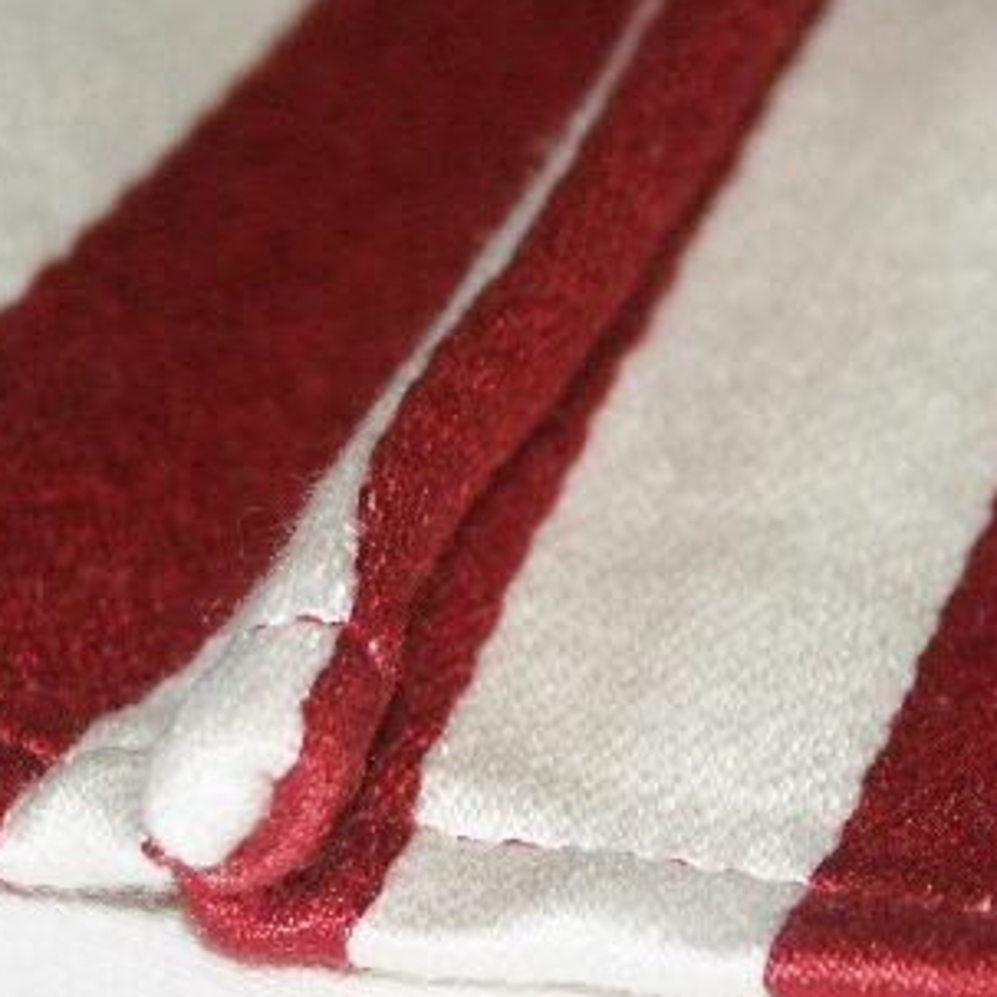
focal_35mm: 373
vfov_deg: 4.7
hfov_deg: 4.7
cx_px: 586
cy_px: 441
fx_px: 12154
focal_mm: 50.69
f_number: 3.5
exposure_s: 1/200
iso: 64
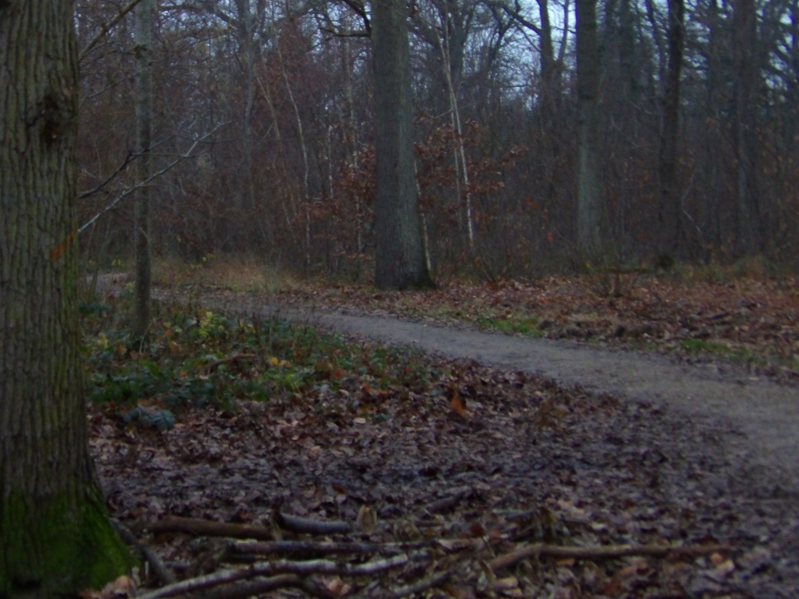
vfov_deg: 14.9
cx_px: 262
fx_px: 2285
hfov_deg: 19.8
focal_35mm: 99
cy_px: 206
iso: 400
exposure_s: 1/100
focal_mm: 13
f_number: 3.6
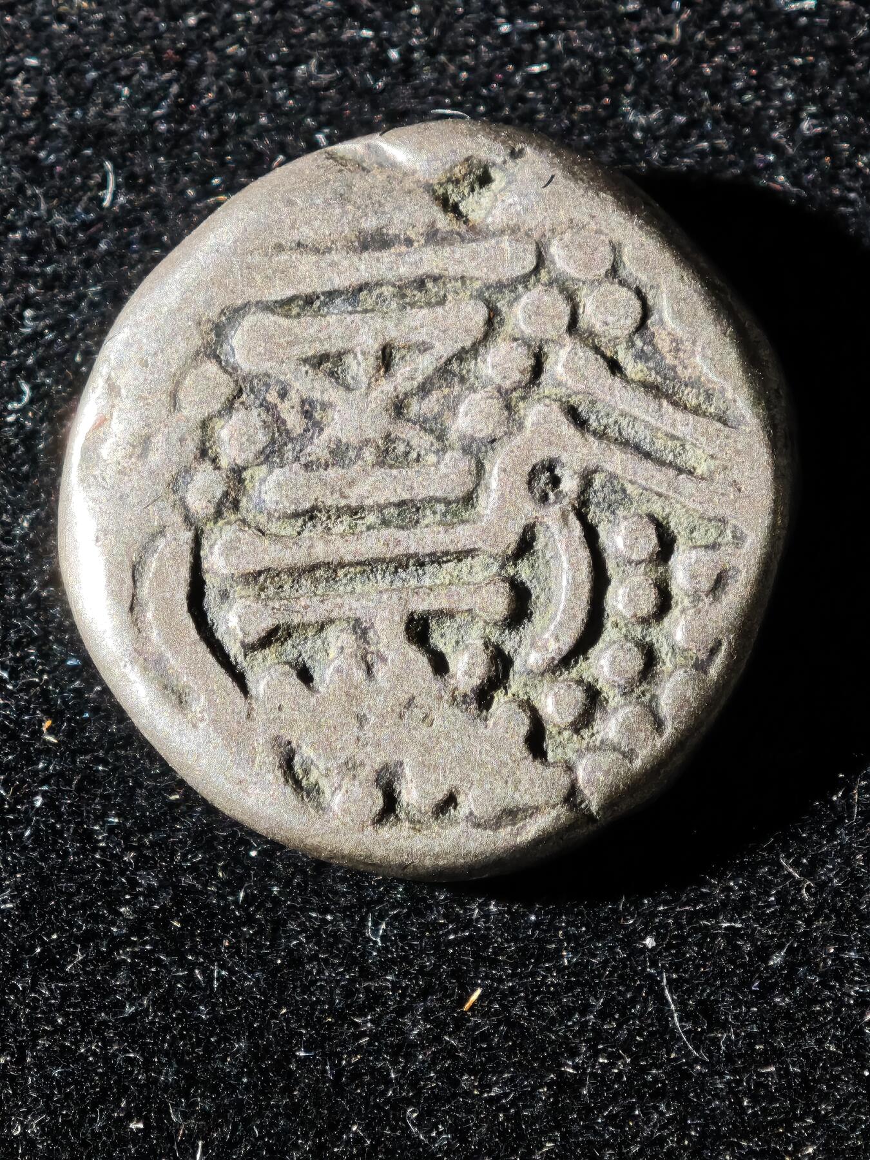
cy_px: 580
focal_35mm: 168
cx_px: 435
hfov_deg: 8.8
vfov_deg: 11.8
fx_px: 5630
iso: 200
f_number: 2
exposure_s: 1/100
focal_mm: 9
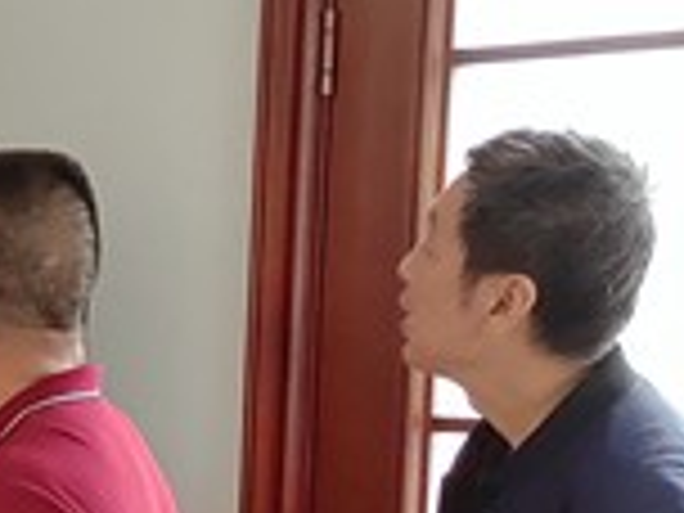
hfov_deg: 14.8
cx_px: -418
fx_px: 2391
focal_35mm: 121
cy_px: 688
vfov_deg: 11.9
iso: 950
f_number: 1.9
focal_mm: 5.52
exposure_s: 1/50
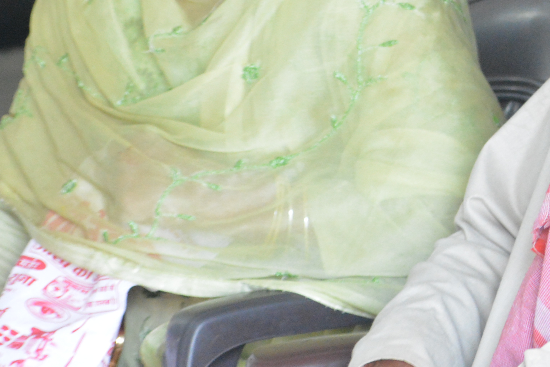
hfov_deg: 5.0
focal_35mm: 409
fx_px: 6249
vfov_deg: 3.4
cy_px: 14
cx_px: 659
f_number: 25
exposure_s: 1/40
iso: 2500
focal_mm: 90
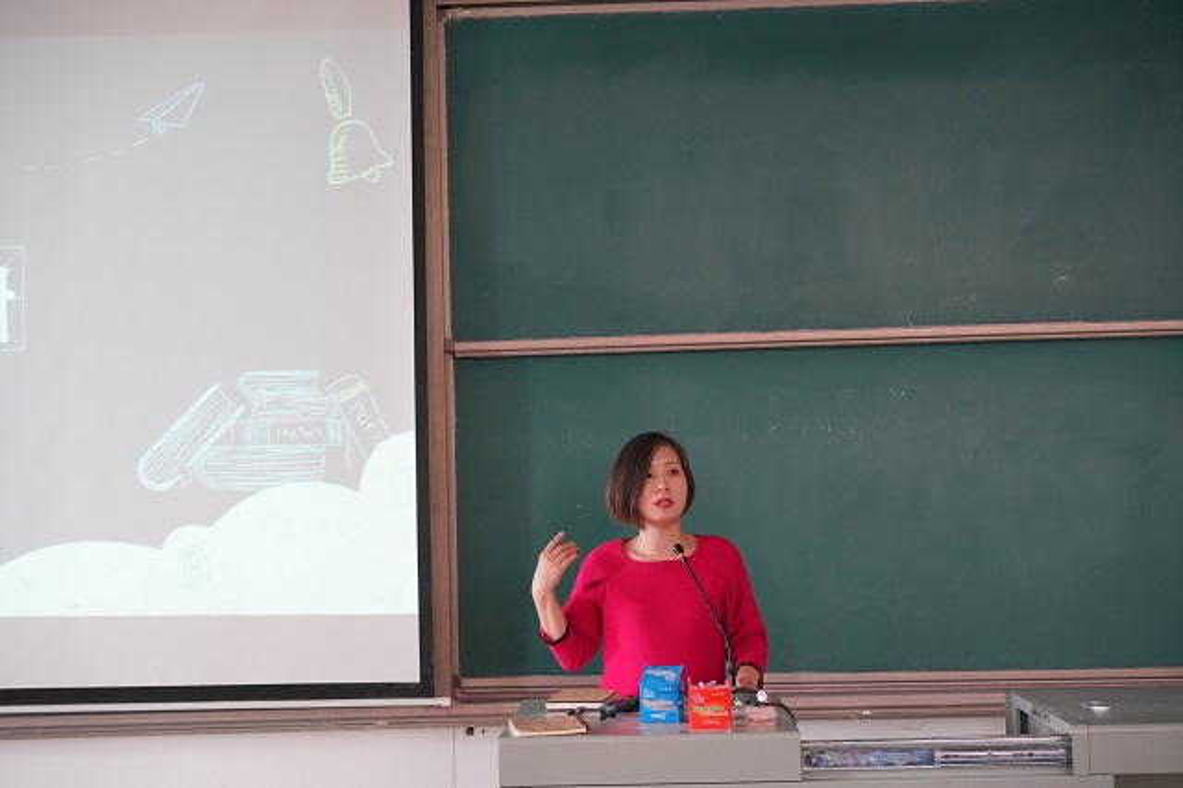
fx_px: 1806
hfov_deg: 36.3
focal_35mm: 55
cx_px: 592
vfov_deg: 24.6
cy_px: 394
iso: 5000
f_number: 4
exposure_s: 1/160
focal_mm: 55
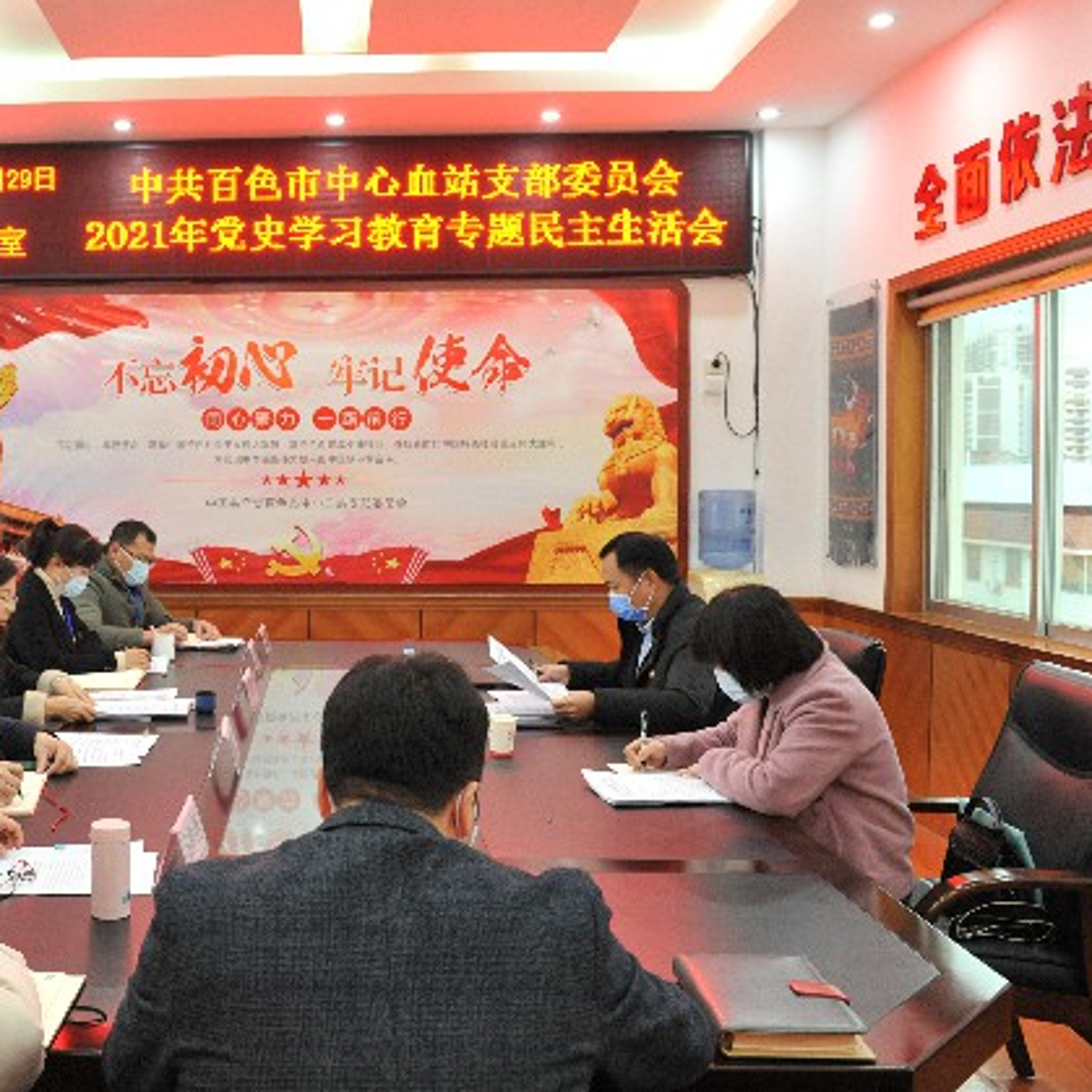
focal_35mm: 34
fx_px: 1213
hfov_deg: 46.3
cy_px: 510
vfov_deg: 48.4
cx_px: 242
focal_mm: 24
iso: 3200
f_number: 5
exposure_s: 1/160
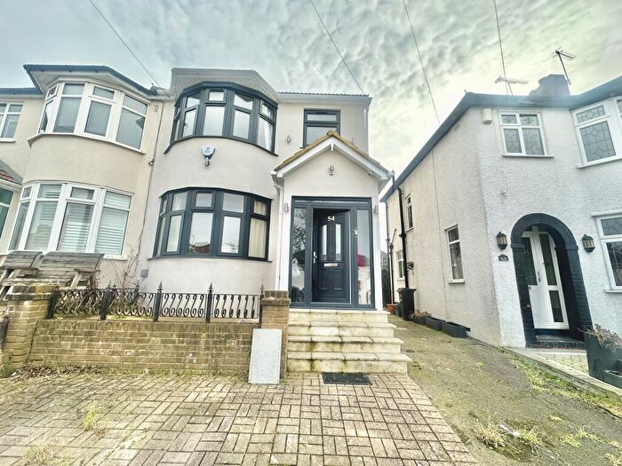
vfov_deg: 85.7
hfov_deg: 102.1
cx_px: 311
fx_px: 252
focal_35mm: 14
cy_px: 233
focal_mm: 2.22
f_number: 2.2
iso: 40
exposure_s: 1/720
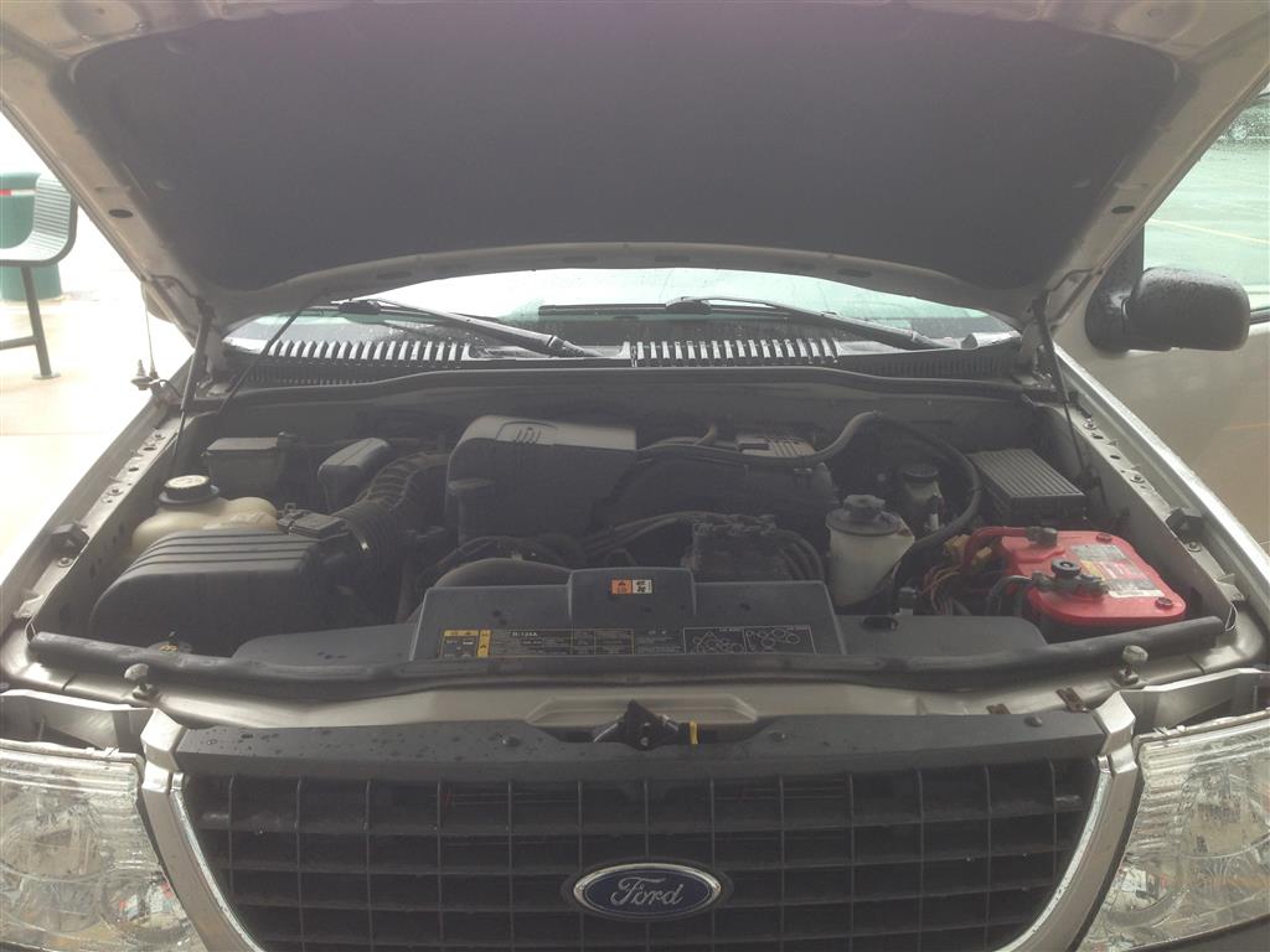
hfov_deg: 55.4
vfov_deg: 42.9
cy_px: 476
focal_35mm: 33
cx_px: 635
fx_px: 1211
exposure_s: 1/186
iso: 50
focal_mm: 4.13
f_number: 2.4
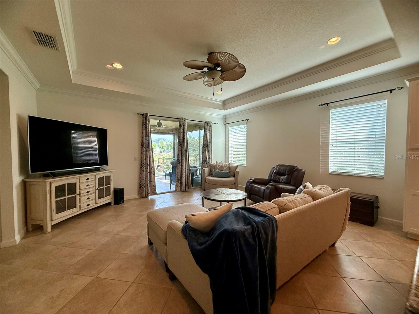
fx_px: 169
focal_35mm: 14
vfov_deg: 85.7
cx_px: 210
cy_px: 157
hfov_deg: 102.1
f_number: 2.2
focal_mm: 2.22
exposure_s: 1/120
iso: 160
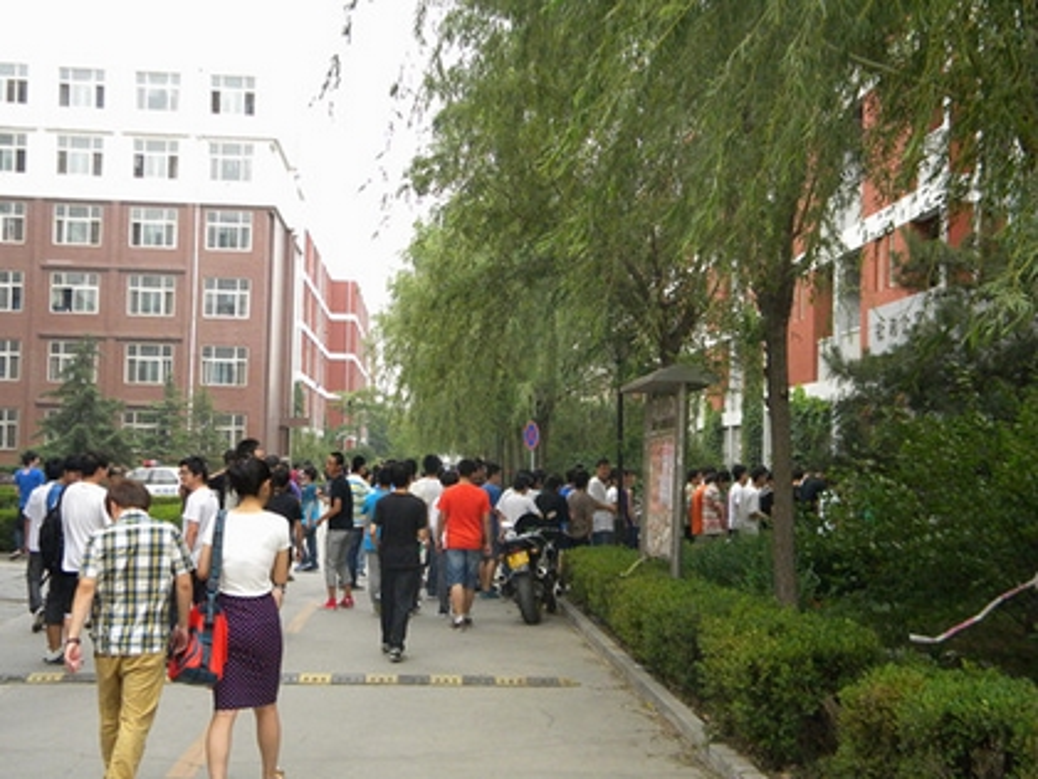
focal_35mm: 47
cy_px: 390
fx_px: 1409
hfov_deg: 40.4
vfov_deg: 30.9
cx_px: 519
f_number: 3.9
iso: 389
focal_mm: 8.6
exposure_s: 1/511
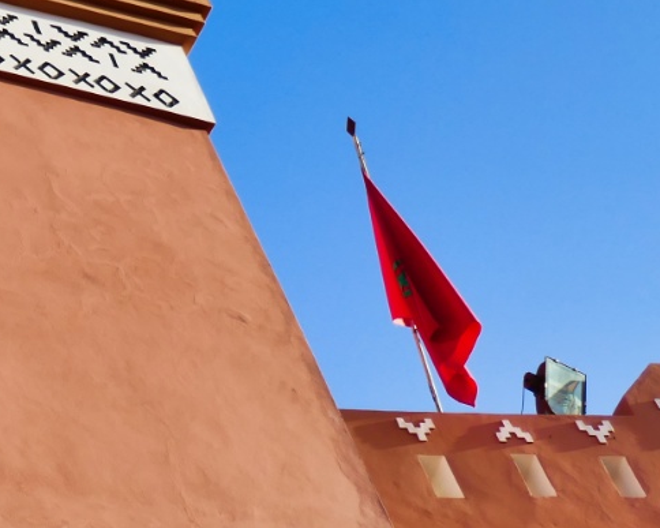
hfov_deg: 15.0
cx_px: -124
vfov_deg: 12.4
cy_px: 231
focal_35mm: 124
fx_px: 2422
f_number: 3.7
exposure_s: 1/640
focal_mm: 14.5
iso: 125
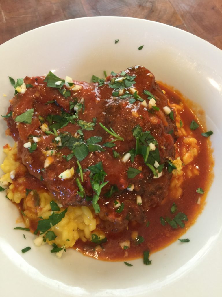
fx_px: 248
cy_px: 148
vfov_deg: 61.7
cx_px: 111
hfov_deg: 48.2
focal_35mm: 29
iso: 50
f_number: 2.2
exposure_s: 1/15
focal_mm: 4.15
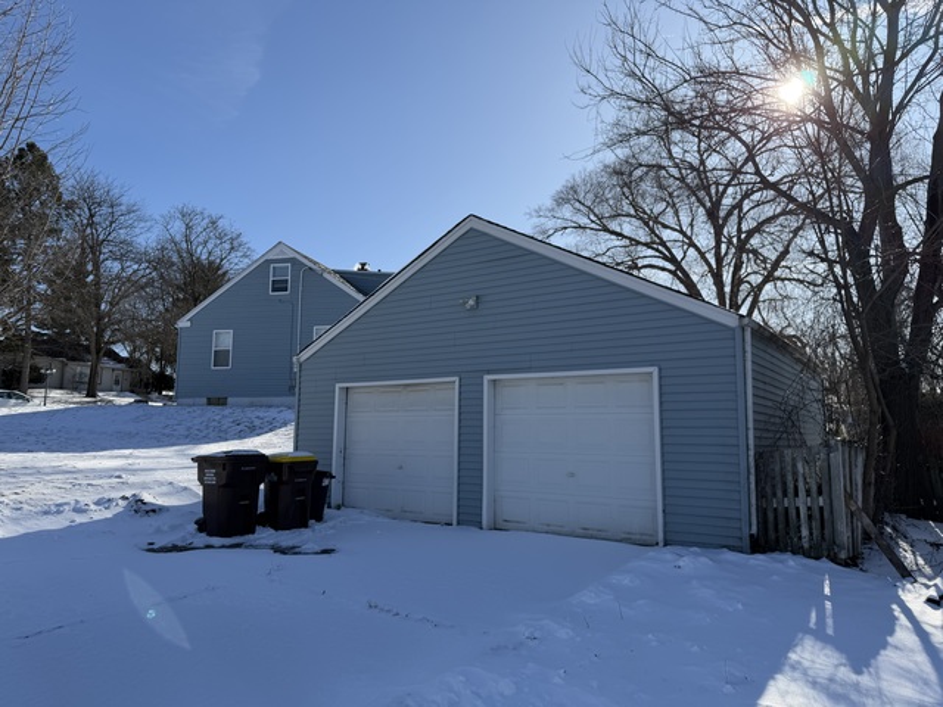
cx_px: 472
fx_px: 654
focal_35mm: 24
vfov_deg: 56.8
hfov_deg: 71.6
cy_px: 354
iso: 80
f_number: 1.78
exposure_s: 1/5714
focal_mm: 6.76
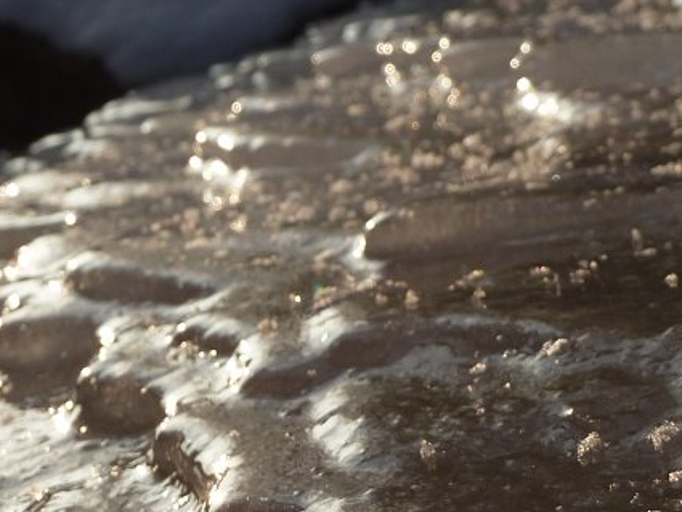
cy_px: 93
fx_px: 2089
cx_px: 114
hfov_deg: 18.3
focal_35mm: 106
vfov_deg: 13.9
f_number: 4
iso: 80
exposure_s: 1/400
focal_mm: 7.3
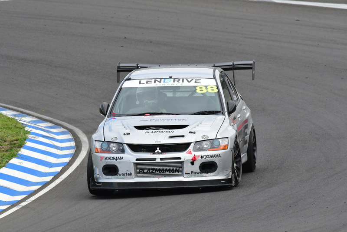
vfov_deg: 1.8
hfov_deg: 2.7
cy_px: 116
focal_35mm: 750
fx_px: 7231
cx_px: 174
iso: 800
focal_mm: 500
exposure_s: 1/640
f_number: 11
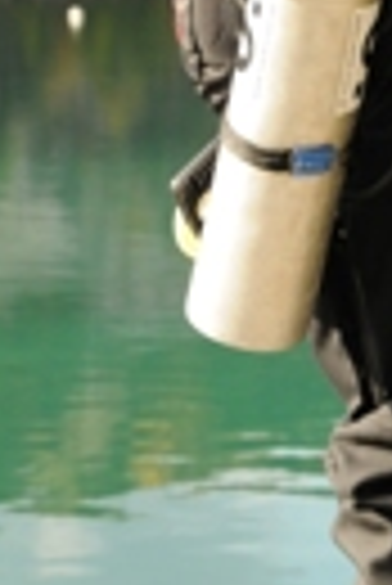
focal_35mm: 207
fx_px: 3364
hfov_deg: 6.6
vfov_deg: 9.9
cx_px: 502
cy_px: 61
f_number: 5.6
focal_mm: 45
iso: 400
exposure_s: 1/200
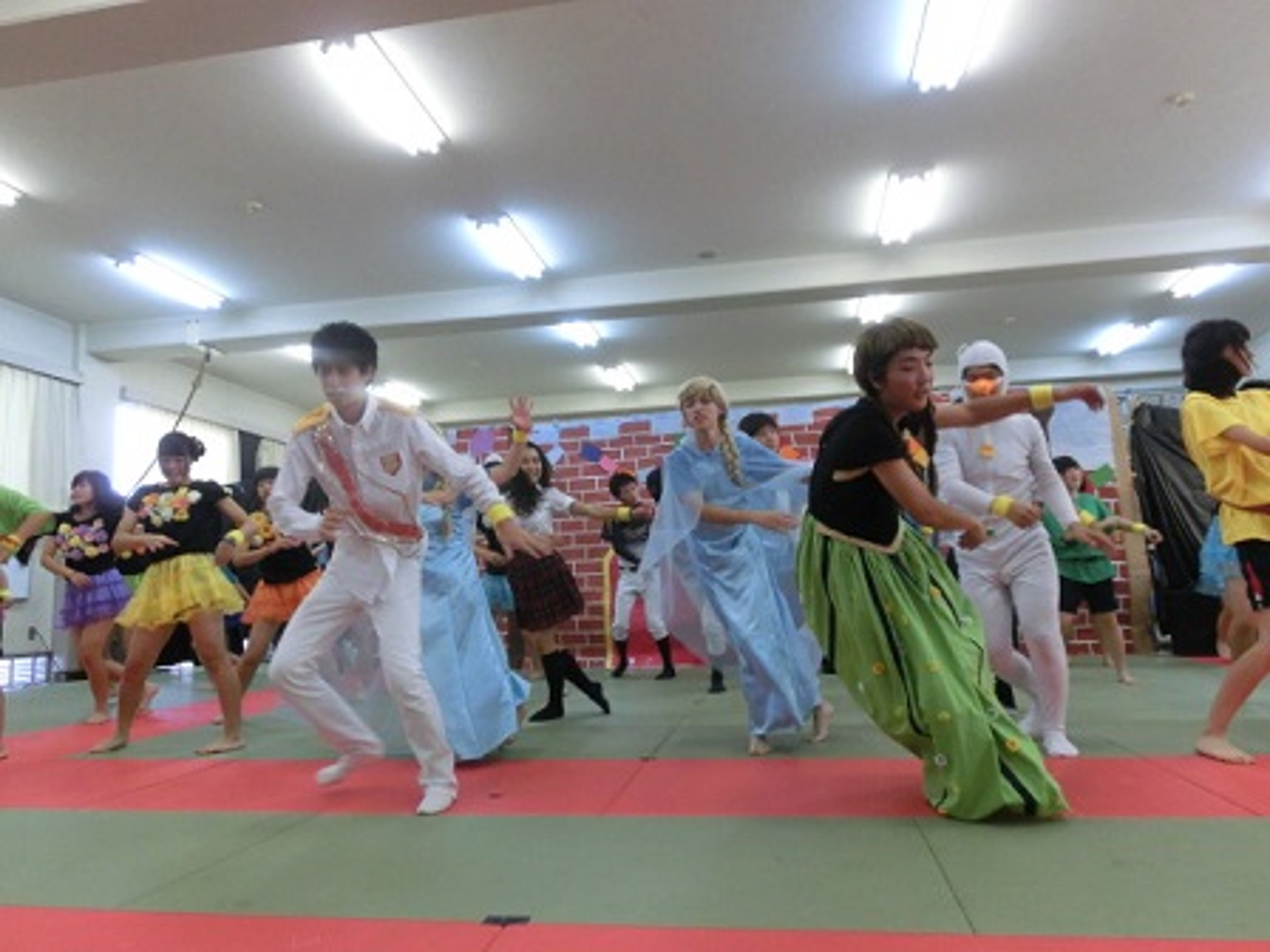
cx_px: 635
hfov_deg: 69.4
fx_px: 917
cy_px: 476
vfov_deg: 54.9
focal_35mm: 25
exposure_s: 1/125
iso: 500
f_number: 3.3
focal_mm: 4.4
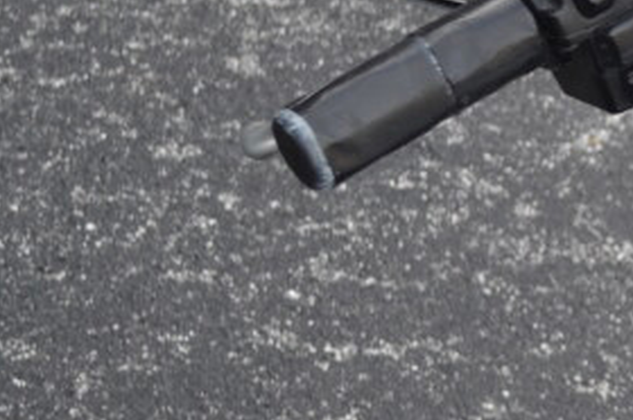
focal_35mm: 206
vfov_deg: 6.7
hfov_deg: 9.4
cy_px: 154
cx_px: 1239
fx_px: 3618
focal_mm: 32
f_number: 5.6
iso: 140
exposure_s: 1/125
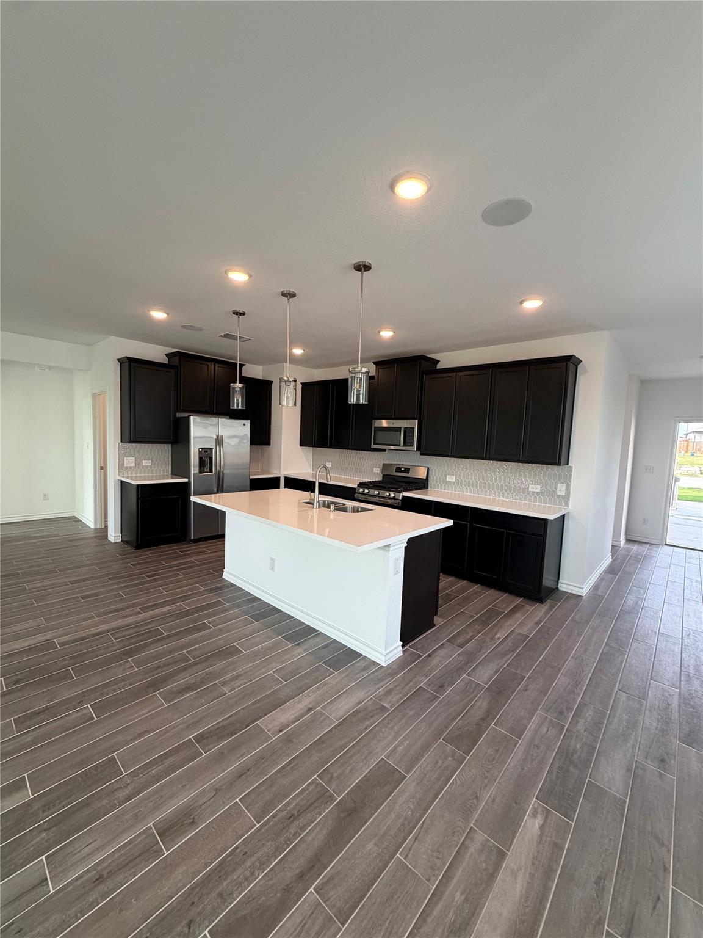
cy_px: 469
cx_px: 352
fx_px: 379
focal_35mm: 14
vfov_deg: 102.1
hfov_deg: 85.7
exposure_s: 1/120
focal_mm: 2.22
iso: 200
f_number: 2.2
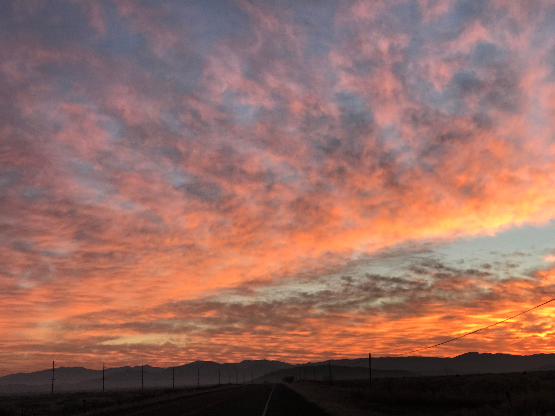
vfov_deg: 25.7
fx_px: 914
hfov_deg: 33.8
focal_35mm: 57
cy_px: 208
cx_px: 278
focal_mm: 6.6
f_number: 2.8
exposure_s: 1/120
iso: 32
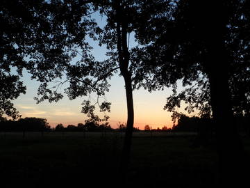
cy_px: 94
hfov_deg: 45.8
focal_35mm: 41
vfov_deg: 35.1
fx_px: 296
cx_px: 125
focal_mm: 6.8
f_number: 5.2
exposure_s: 1/60
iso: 80
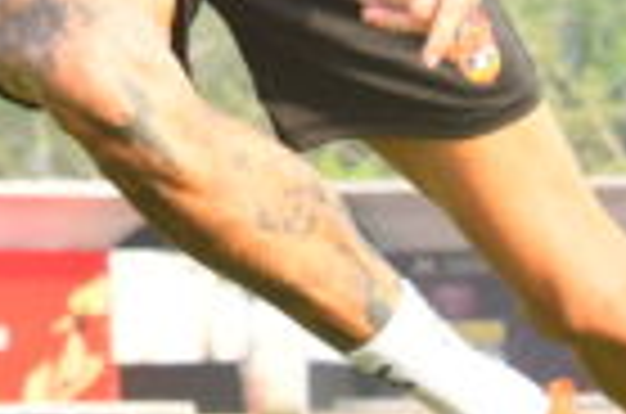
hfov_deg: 3.5
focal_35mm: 582
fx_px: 10097
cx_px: -221
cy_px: -477
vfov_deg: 2.3
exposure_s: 1/500
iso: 500
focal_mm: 70
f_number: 7.1
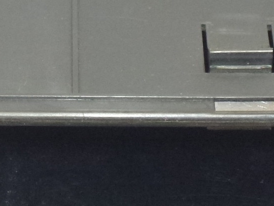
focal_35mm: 243
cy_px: 39
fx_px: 1923
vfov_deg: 6.1
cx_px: 190
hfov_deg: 8.1
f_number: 4.6
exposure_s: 1/60
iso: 400
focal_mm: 11.7
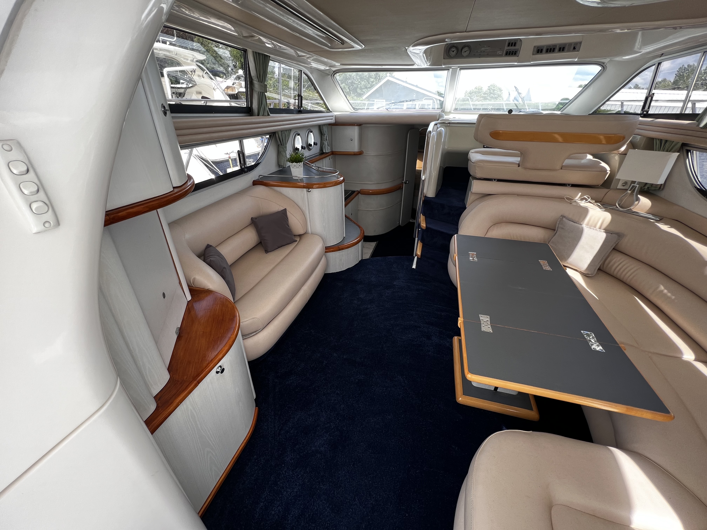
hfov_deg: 106.2
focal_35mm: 13
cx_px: 354
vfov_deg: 89.9
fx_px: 266
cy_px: 265
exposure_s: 1/181
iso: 32
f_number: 1.8
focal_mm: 1.57
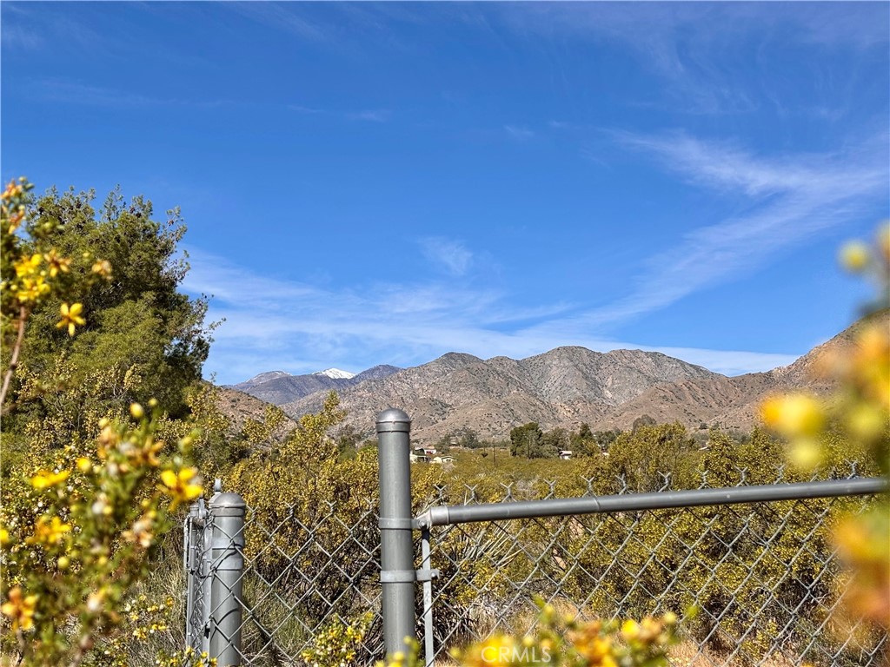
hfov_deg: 36.8
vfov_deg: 28.0
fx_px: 1337
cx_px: 445
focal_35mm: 52
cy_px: 334
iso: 32
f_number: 1.6
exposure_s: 1/3788
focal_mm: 5.96
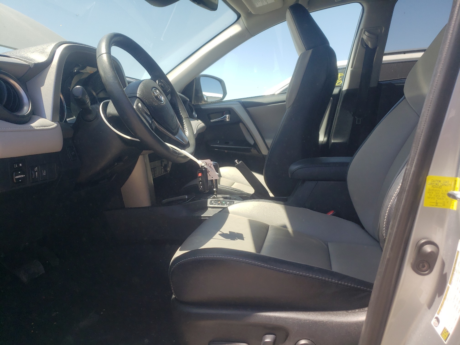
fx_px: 346
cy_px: 172
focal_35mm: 26
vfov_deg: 53.1
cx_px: 230
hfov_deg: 67.3
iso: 50
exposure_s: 1/833
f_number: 1.5
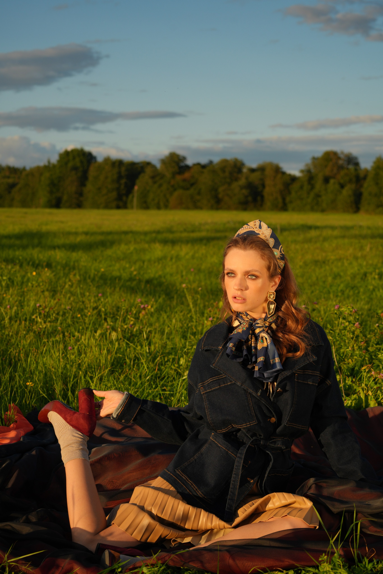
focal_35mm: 79
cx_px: 192
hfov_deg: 17.3
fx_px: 1261
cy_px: 287
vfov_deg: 25.7
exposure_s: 1/500
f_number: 7.1
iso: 200
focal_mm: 79
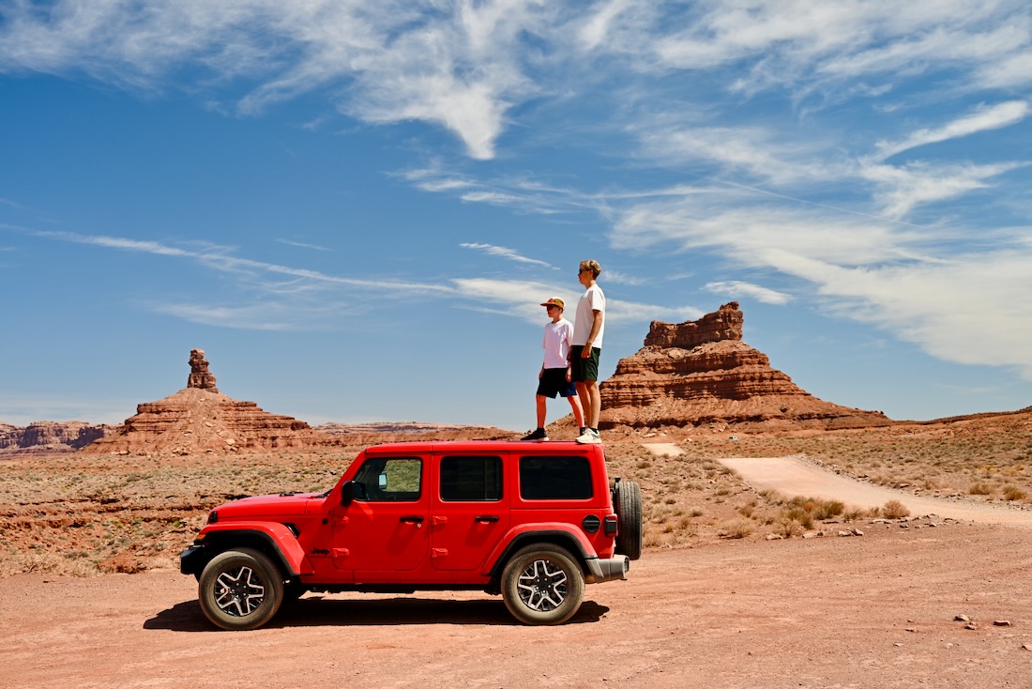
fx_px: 1118
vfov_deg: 34.2
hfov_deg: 49.5
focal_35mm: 39
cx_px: 516
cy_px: 344
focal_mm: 39
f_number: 7.1
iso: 100
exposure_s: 1/200
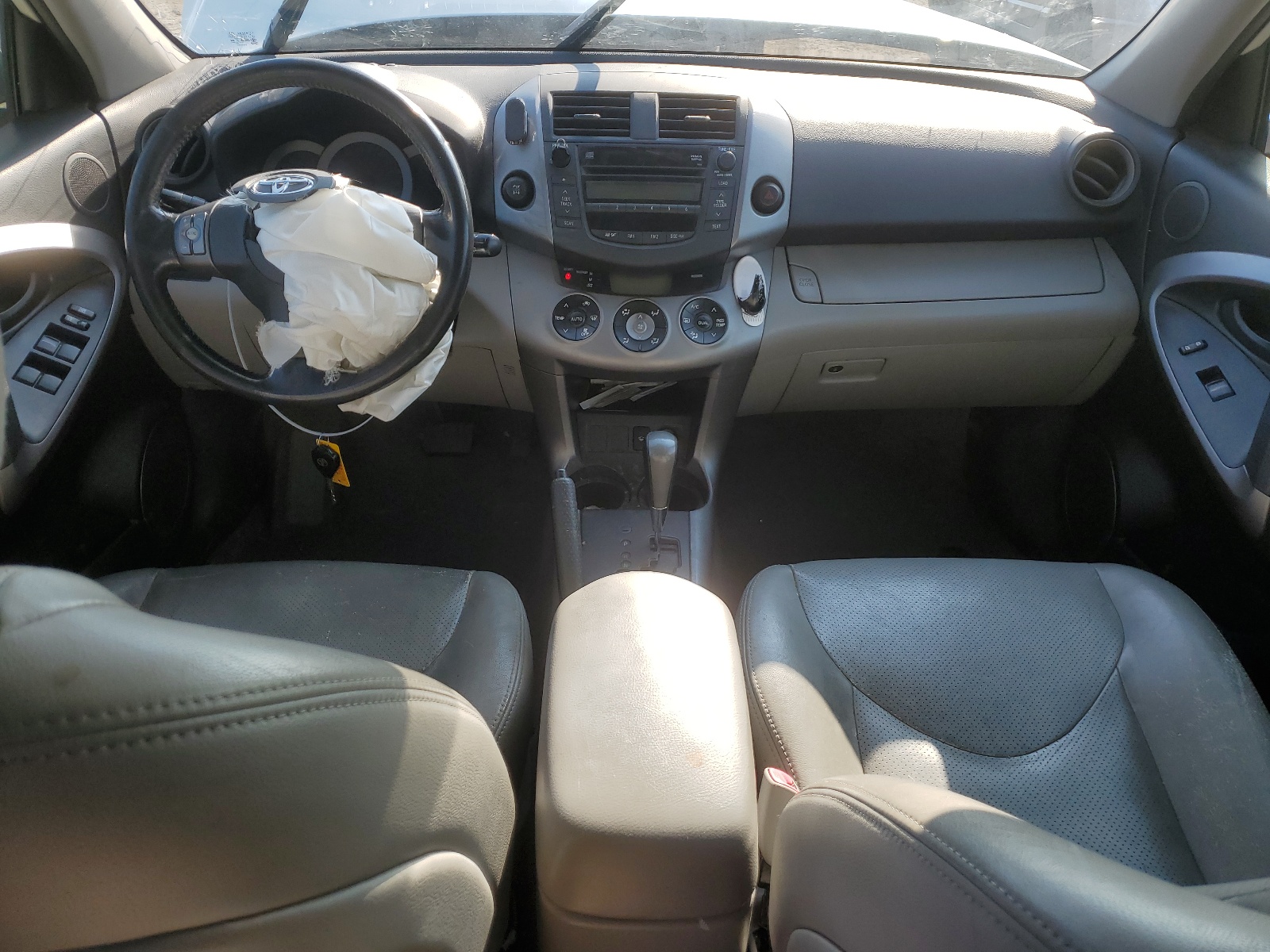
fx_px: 954
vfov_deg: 53.1
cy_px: 476
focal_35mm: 26
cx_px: 635
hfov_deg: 67.3
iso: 50
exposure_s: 1/769
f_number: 1.5
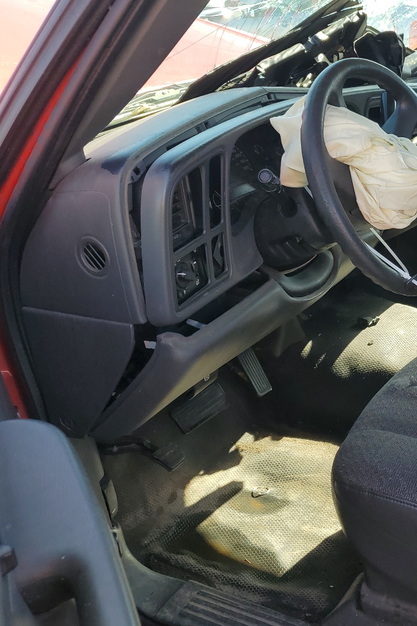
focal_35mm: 38
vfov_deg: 50.7
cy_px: 320
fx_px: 660
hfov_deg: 32.4
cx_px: 411
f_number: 1.5
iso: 50
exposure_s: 1/333
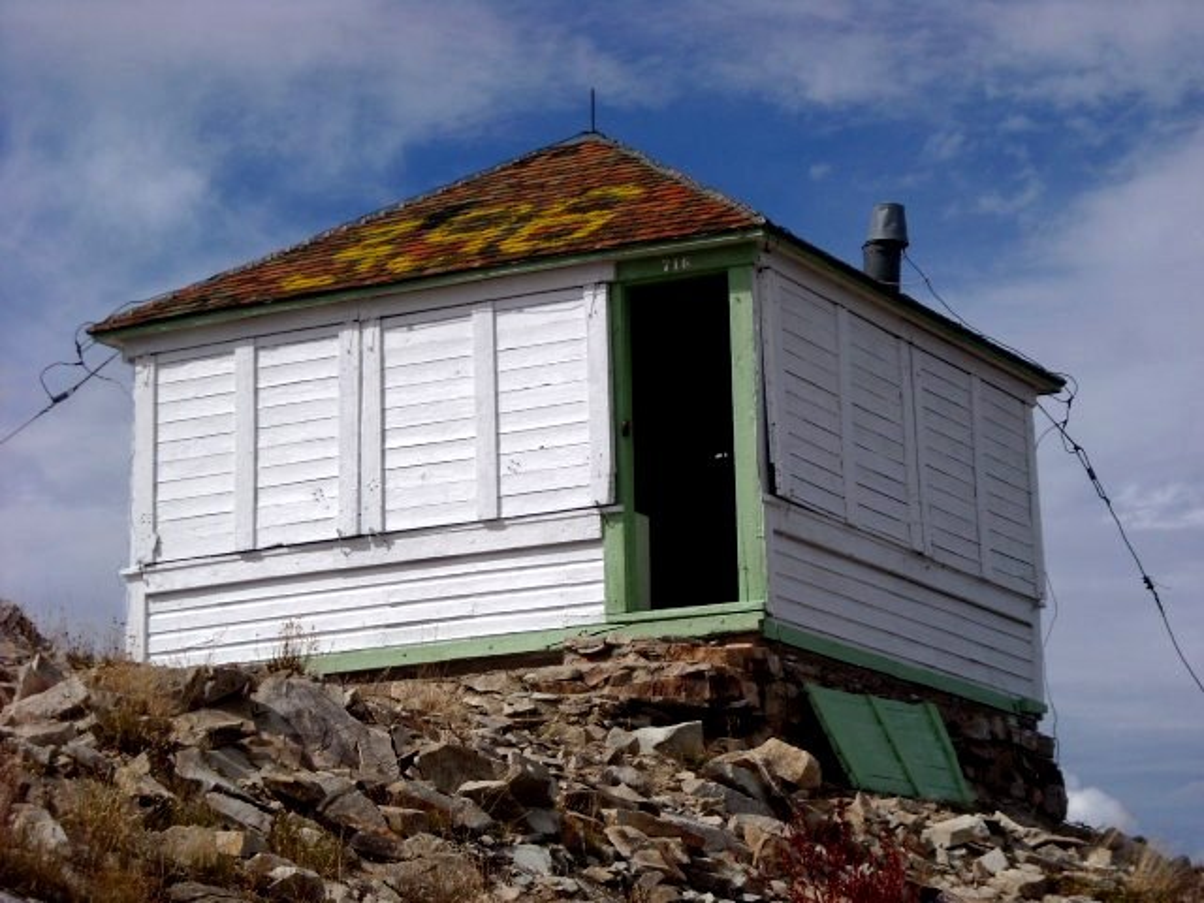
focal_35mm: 105
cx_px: 602
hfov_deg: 18.7
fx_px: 3652
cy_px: 452
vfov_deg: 14.1
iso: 64
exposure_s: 1/296
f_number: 9.3
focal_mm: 17.1
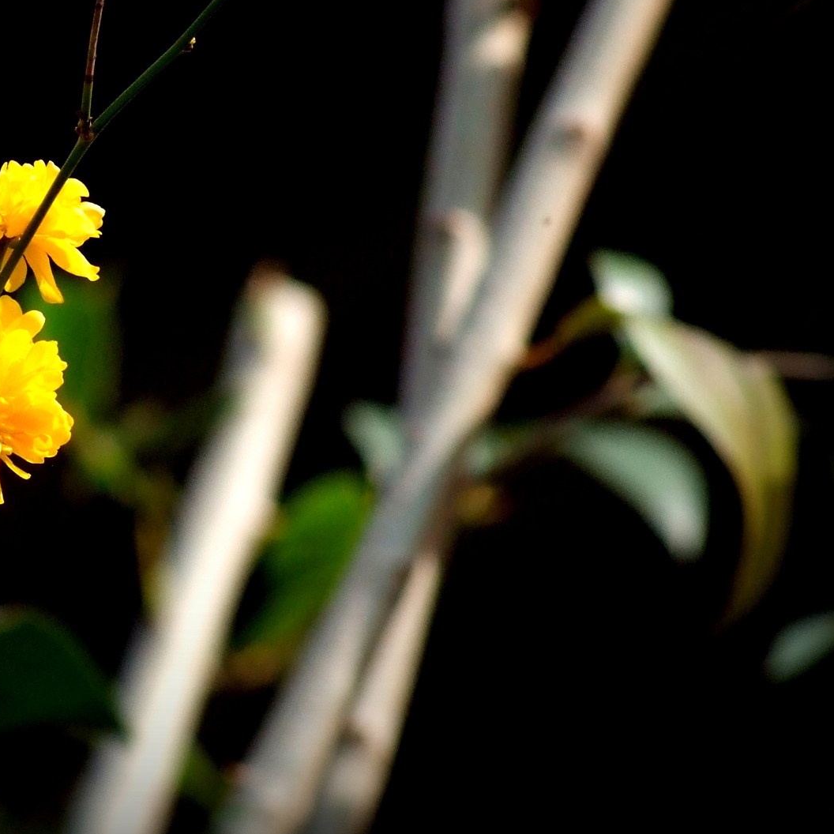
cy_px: 299
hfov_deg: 3.6
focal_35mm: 493
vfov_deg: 3.6
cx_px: 14
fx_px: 13438
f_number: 7.1
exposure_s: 1/2250
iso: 1600
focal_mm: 170
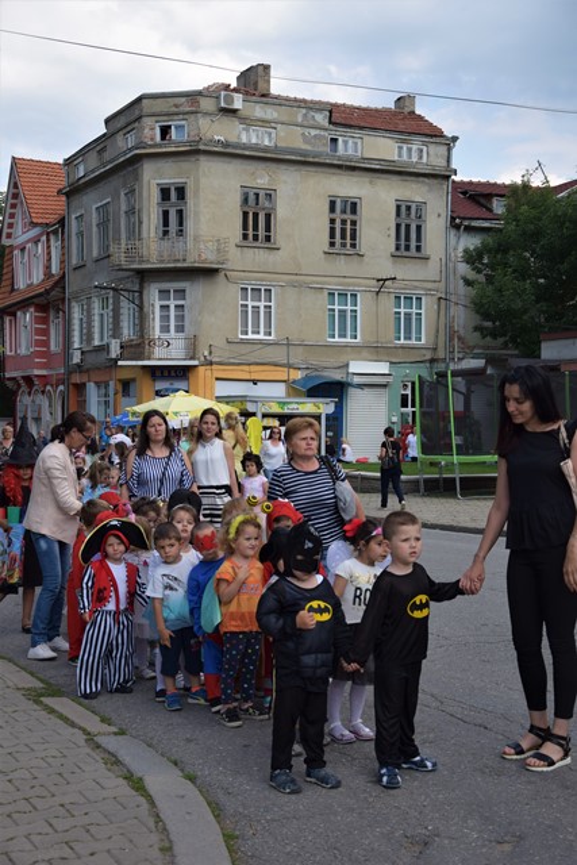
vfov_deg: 37.8
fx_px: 1261
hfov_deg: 25.8
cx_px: 288
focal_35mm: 52
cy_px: 432
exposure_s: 1/640
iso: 200
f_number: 4.5
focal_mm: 35
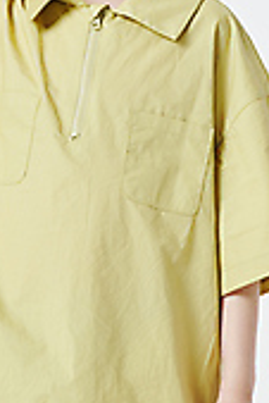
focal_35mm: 378
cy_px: 41
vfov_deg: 5.4
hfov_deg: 3.6
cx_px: 37
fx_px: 4228
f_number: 11
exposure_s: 1/125
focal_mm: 160
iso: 100
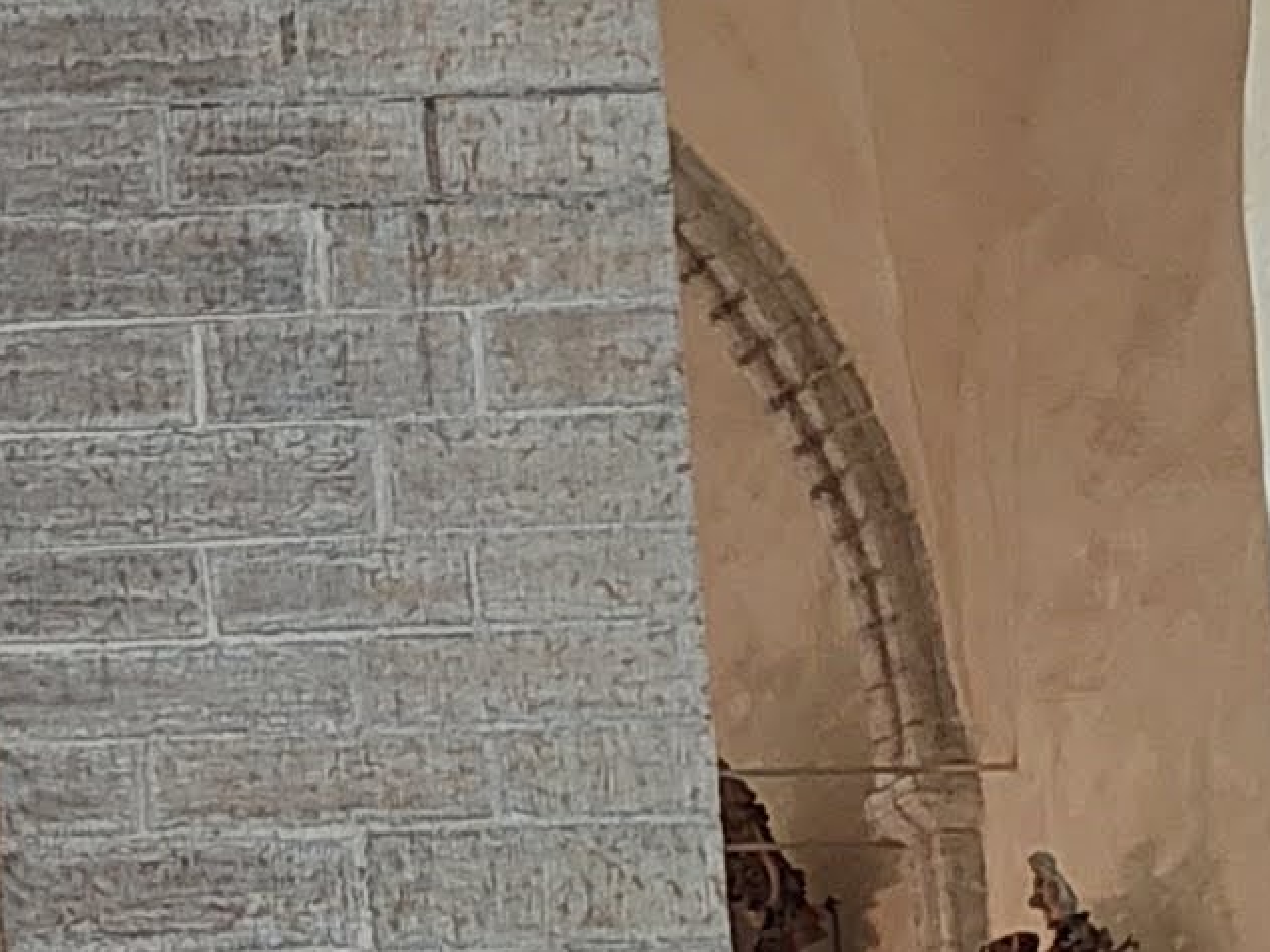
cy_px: 1231
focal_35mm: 183
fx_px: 6714
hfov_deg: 9.4
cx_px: -1953
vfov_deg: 8.0
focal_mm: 5.23
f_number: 1.8
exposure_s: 1/100
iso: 80
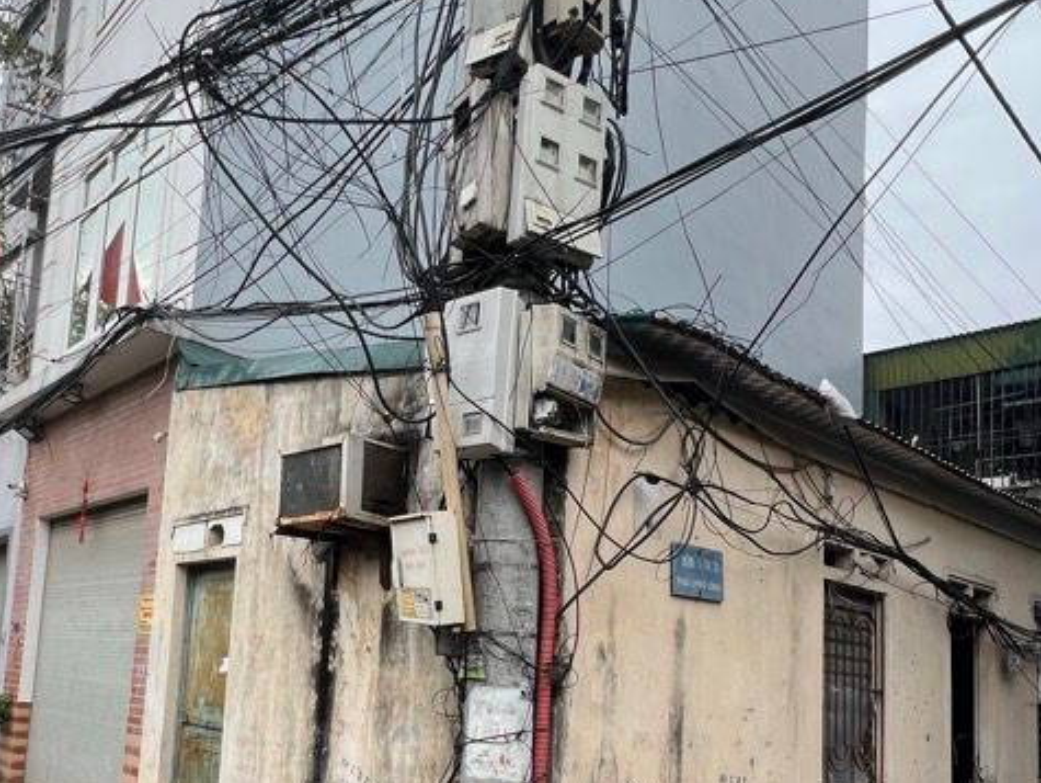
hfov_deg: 62.4
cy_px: 583
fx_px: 843
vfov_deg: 48.0
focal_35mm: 28
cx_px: 379
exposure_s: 1/259
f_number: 1.8
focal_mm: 1.57
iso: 32
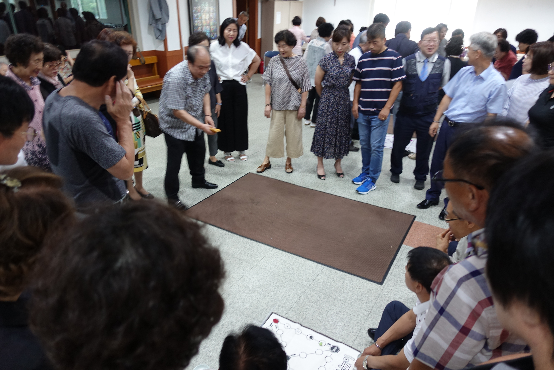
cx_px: 277
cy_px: 185
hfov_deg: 73.7
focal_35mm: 24
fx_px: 369
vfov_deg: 53.1
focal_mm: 8.8
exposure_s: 1/30
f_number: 1.8
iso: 250
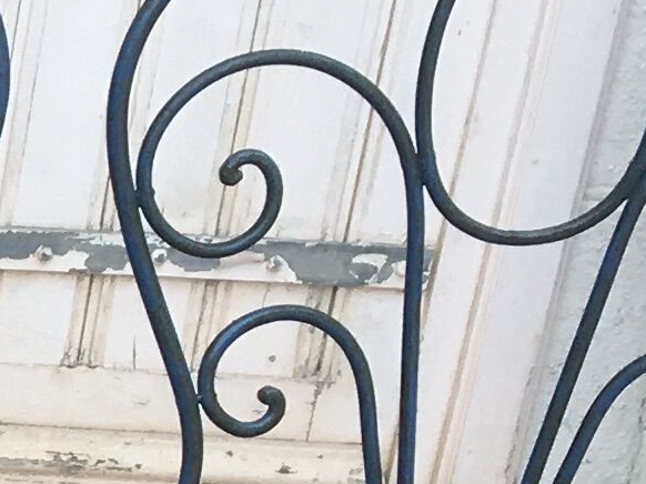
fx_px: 3749
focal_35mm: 201
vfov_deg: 7.2
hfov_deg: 8.6
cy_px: 889
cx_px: -1111
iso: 25
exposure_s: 1/254
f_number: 2.2
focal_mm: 4.15
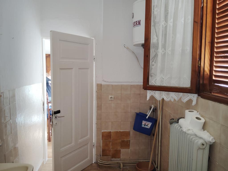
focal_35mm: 28
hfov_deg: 63.4
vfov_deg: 49.7
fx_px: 184
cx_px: 114
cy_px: 86
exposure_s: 1/33.3
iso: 705
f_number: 1.8
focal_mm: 4.22
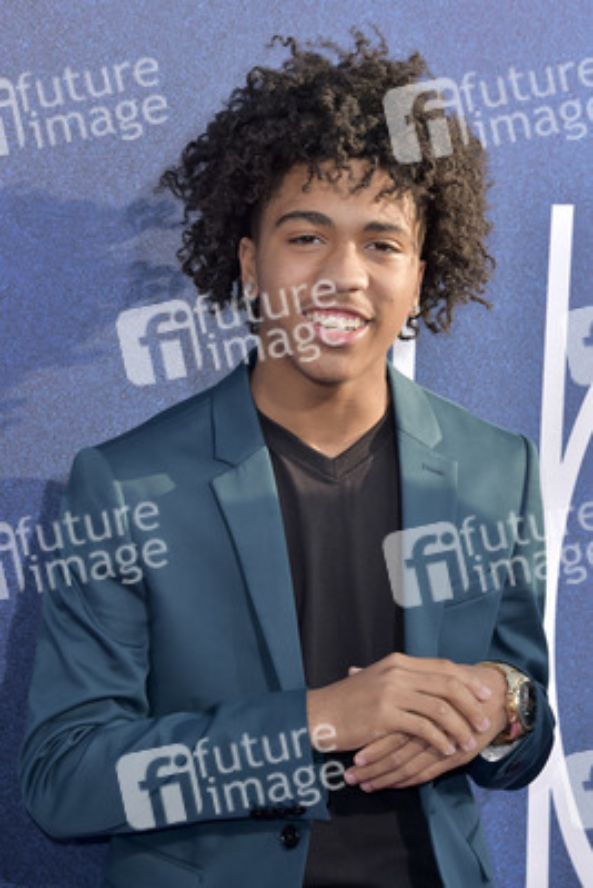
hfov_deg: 11.8
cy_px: 444
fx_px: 2863
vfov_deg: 17.6
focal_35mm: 116
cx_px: 296
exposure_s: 1/250
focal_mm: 116
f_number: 7.1
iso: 125
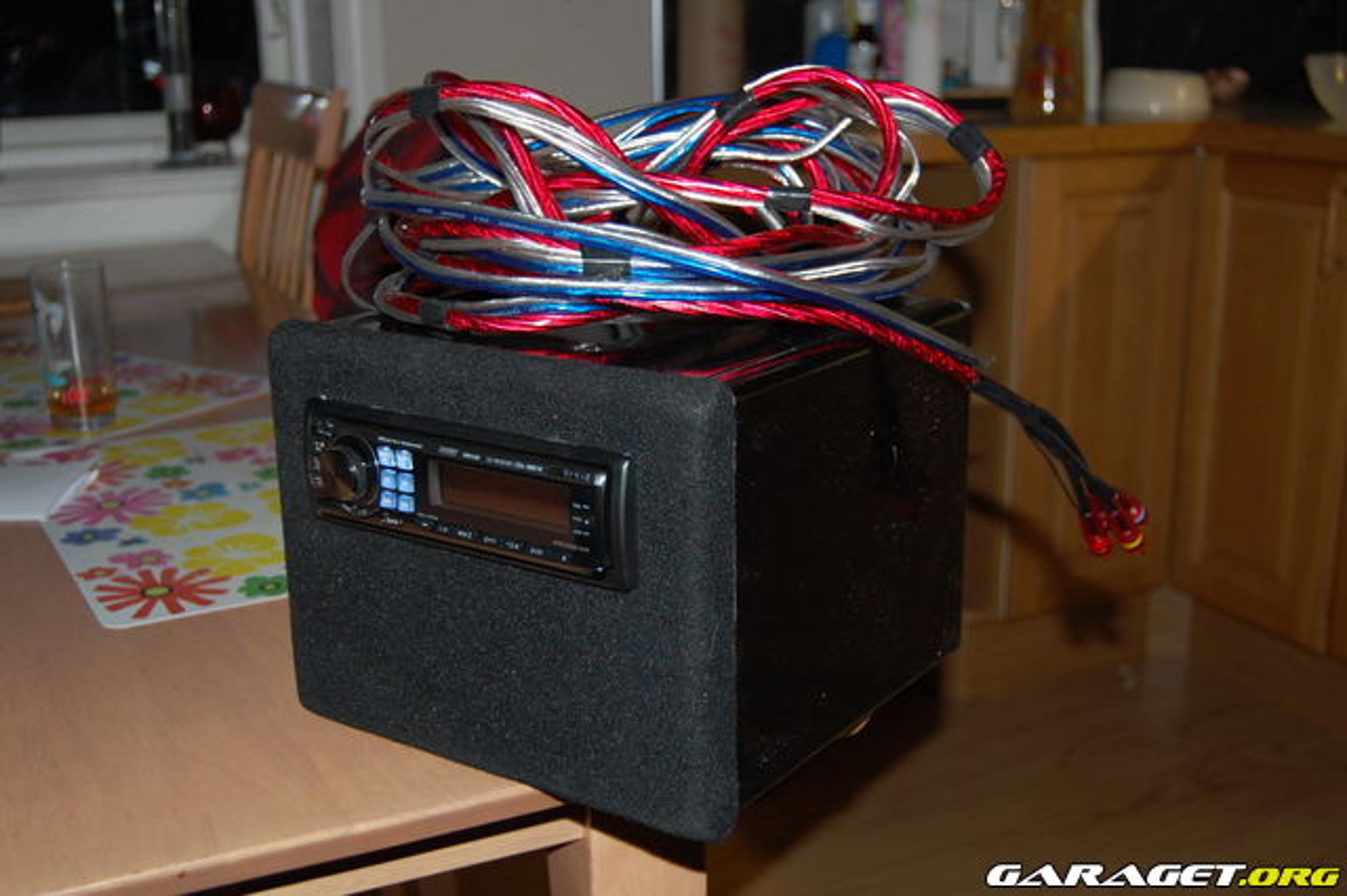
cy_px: 448
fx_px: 1683
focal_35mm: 45
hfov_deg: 43.6
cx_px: 674
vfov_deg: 29.8
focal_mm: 30
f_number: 4.2
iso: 400
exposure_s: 1/60
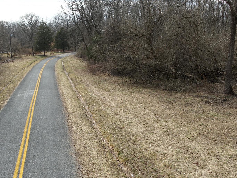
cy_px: 125
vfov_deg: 39.0
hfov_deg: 51.3
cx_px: 108
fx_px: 246
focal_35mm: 36
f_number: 8
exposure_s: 1/120
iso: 100
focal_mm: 12.29
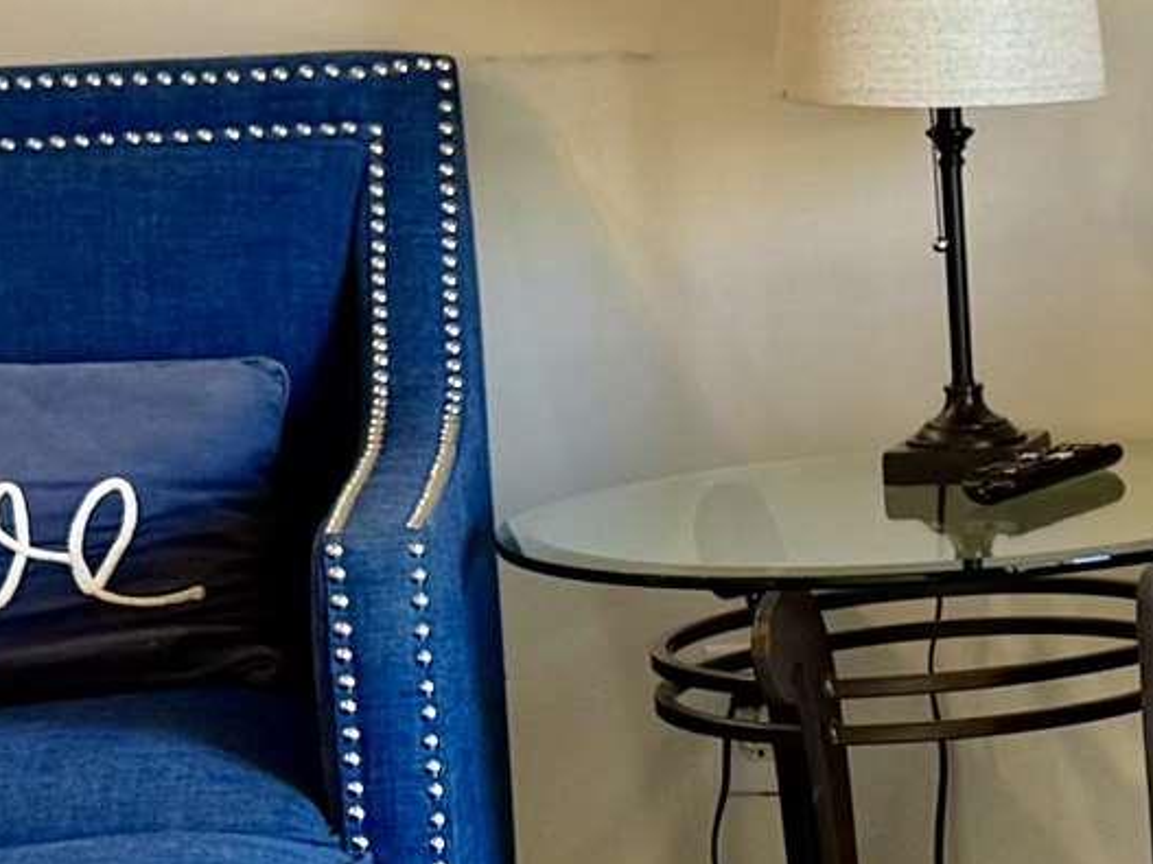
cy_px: 435
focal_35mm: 140
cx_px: 1693
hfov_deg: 13.4
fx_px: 4662
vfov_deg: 10.6
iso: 125
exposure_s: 1/60
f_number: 1.78
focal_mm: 6.76
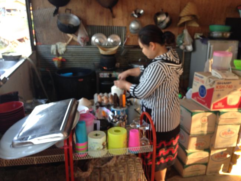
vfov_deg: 43.0
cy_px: 90
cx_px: 120
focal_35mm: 33
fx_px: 230
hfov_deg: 55.3
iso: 50
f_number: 2.4
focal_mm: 4.12
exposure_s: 1/40
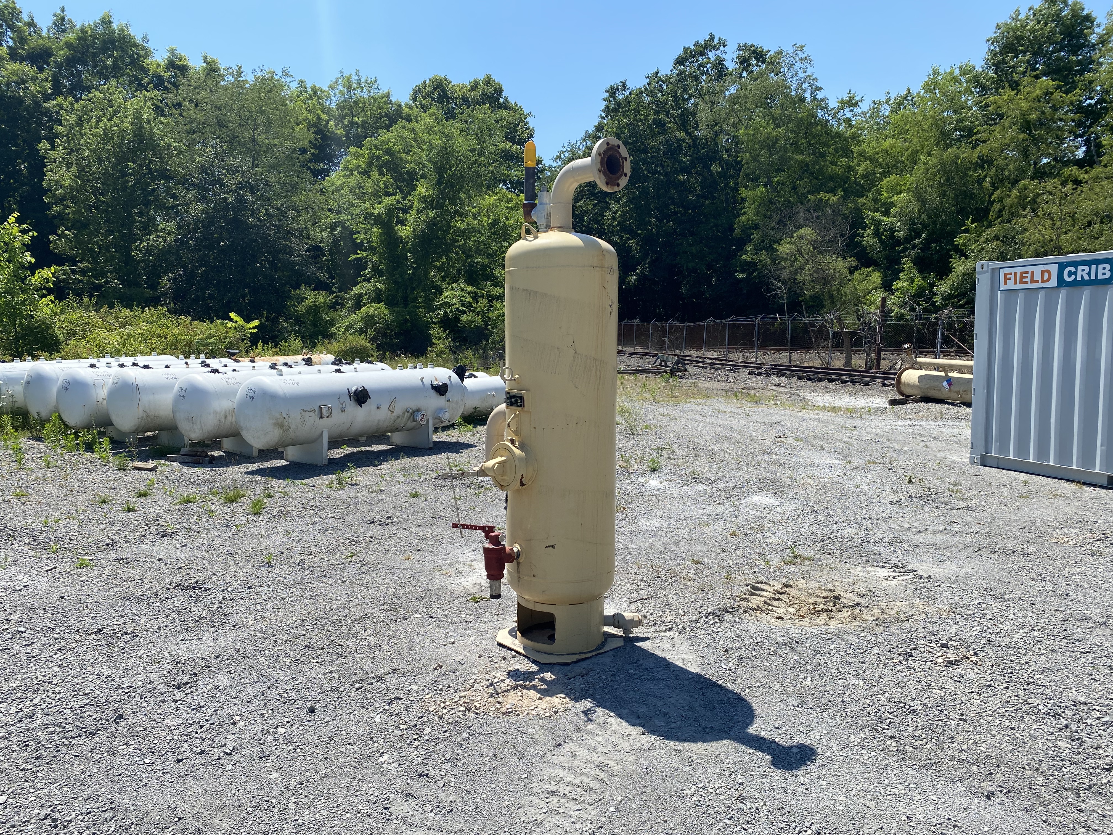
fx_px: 836
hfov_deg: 67.3
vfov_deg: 53.1
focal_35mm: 26
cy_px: 418
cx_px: 556
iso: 32
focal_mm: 4.25
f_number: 1.8
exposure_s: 1/2625
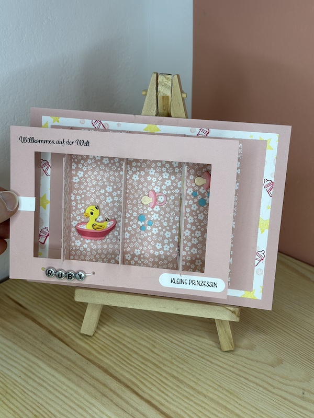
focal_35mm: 48
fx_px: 581
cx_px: 157
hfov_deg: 30.3
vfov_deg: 39.7
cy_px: 209
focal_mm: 6.86
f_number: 1.78
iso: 50
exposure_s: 1/233
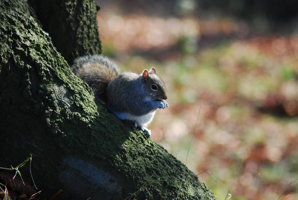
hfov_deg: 4.6
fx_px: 3729
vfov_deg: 3.1
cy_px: 100
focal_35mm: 450
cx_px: 149
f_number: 5.6
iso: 800
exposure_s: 1/400
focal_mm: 300
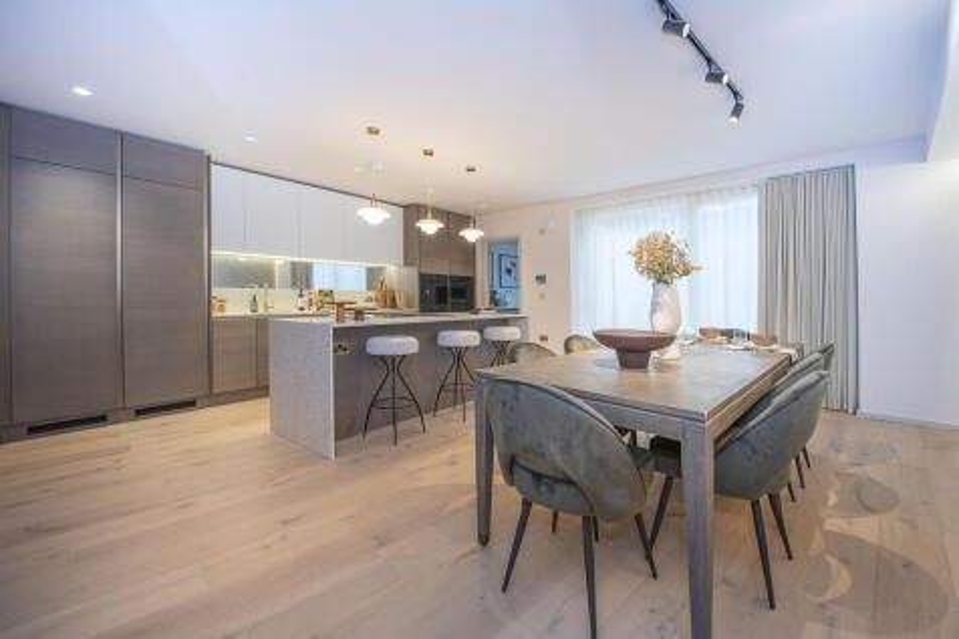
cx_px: 480
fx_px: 373
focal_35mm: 14
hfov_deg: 104.3
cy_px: 320
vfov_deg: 81.2
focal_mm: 14
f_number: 6.3
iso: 500
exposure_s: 1/13
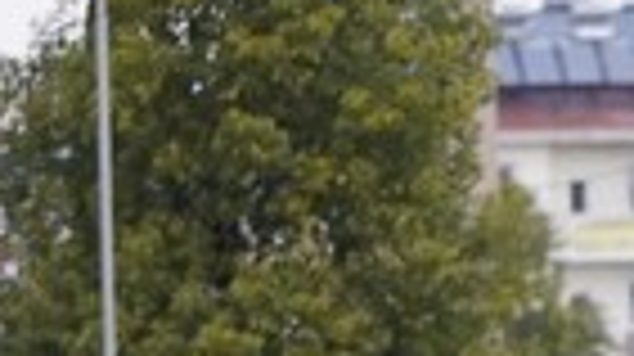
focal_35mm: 746
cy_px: 507
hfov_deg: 2.9
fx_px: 12529
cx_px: 832
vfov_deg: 1.6
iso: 3200
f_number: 2.8
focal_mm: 150
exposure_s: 1/800
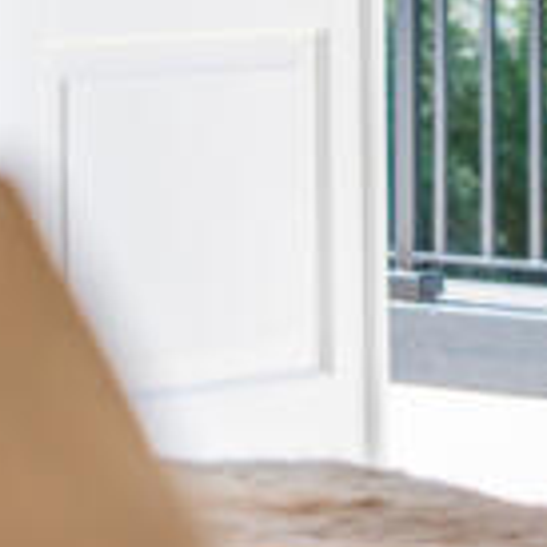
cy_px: -110
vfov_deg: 7.8
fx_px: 3969
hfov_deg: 7.4
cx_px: -735
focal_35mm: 222
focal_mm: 35
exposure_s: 1/500
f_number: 2.8
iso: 200
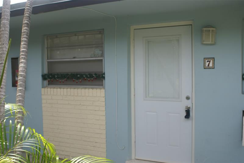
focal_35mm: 42
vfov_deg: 31.9
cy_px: 82
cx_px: 122
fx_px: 285
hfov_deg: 46.4
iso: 100
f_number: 5.6
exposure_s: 1/160
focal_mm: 28
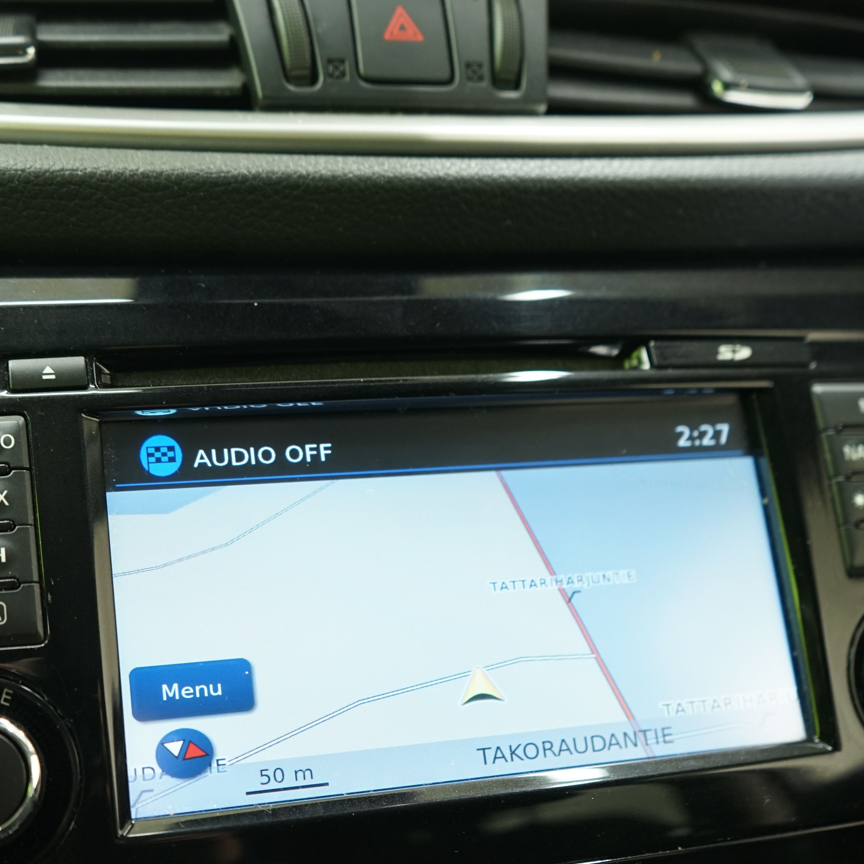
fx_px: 1186
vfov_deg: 39.9
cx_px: 291
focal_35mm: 42
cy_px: 505
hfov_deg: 39.6
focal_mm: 28
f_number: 3.5
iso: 800
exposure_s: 1/13
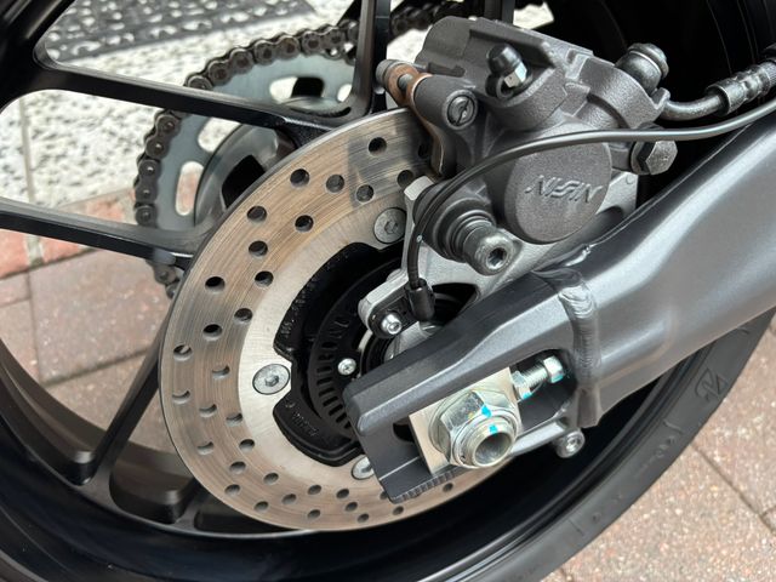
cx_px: 388
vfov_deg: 53.1
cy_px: 291
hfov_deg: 67.3
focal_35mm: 26
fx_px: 583
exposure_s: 1/60
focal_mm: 5.96
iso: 250
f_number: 1.6
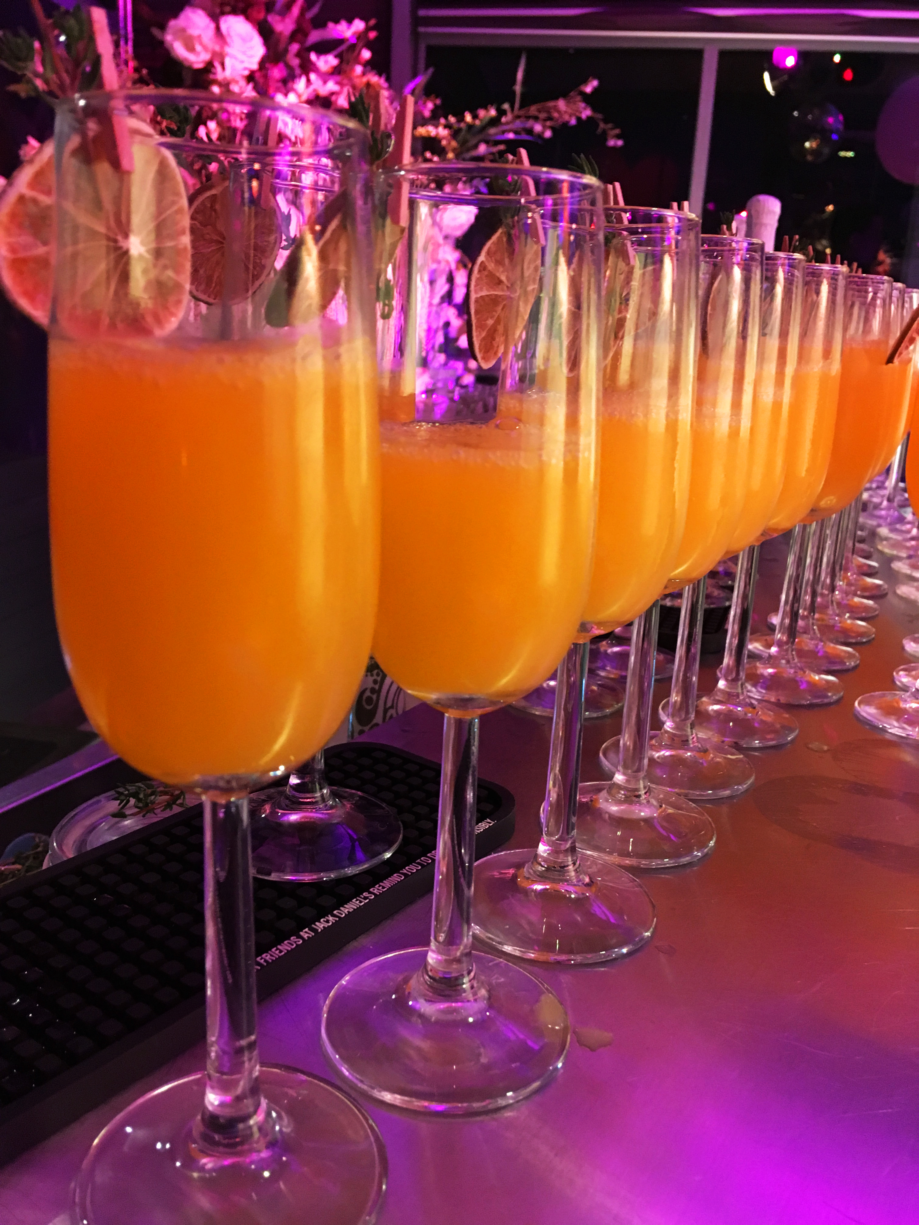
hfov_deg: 48.2
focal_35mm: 29
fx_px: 1027
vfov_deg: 61.7
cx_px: 460
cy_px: 612
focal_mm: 4.15
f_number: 2.2
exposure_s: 1/17
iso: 400
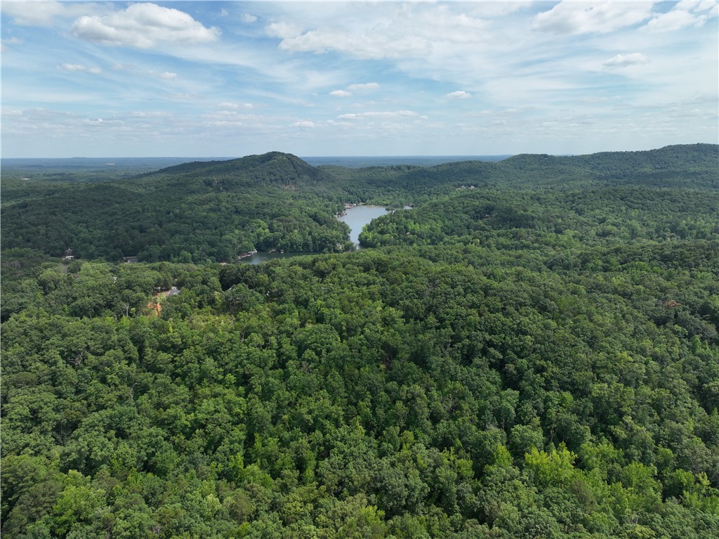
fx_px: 498
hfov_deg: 71.6
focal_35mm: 24
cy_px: 270
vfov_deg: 56.8
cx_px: 360
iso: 100
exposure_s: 1/240
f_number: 2.8
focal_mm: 12.29
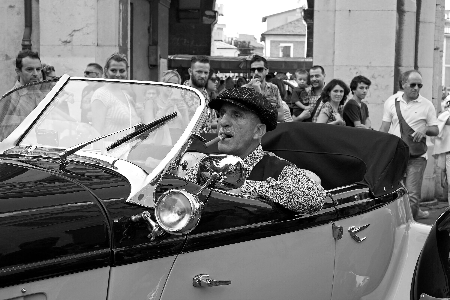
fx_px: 662
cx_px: 225
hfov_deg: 37.5
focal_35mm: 53
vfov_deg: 25.5
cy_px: 150
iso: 400
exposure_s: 1/125
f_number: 7.1
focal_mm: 35
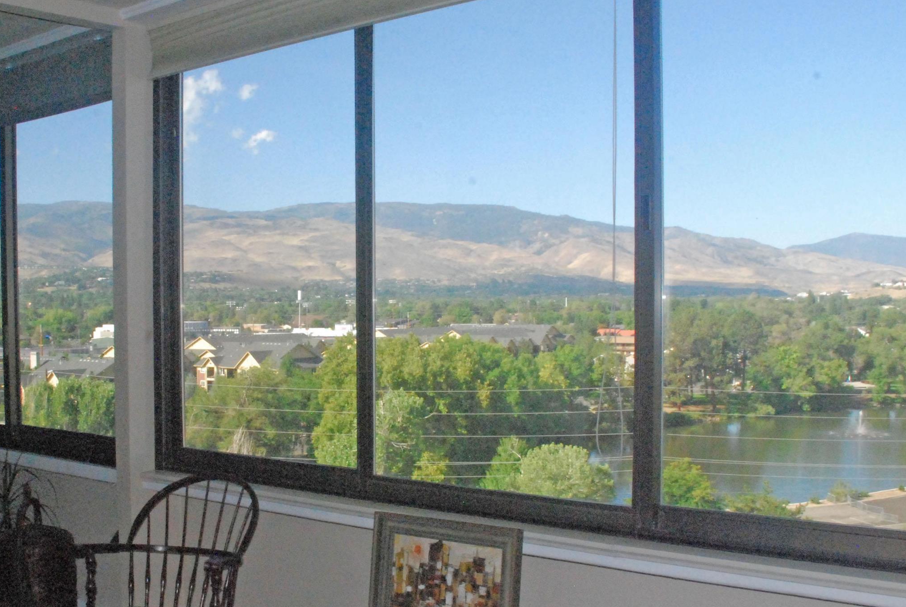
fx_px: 1033
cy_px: 351
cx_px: 361
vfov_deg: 32.7
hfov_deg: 47.1
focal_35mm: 41
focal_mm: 18
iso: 3200
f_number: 18
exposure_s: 1/200
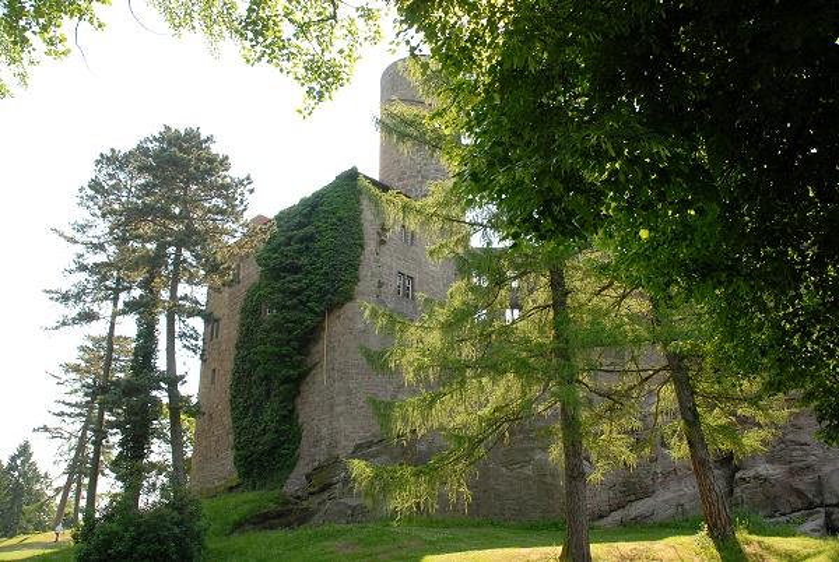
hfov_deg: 67.3
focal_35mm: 27
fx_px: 630
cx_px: 420
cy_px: 281
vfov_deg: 48.1
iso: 200
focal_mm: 18
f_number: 8
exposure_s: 1/125
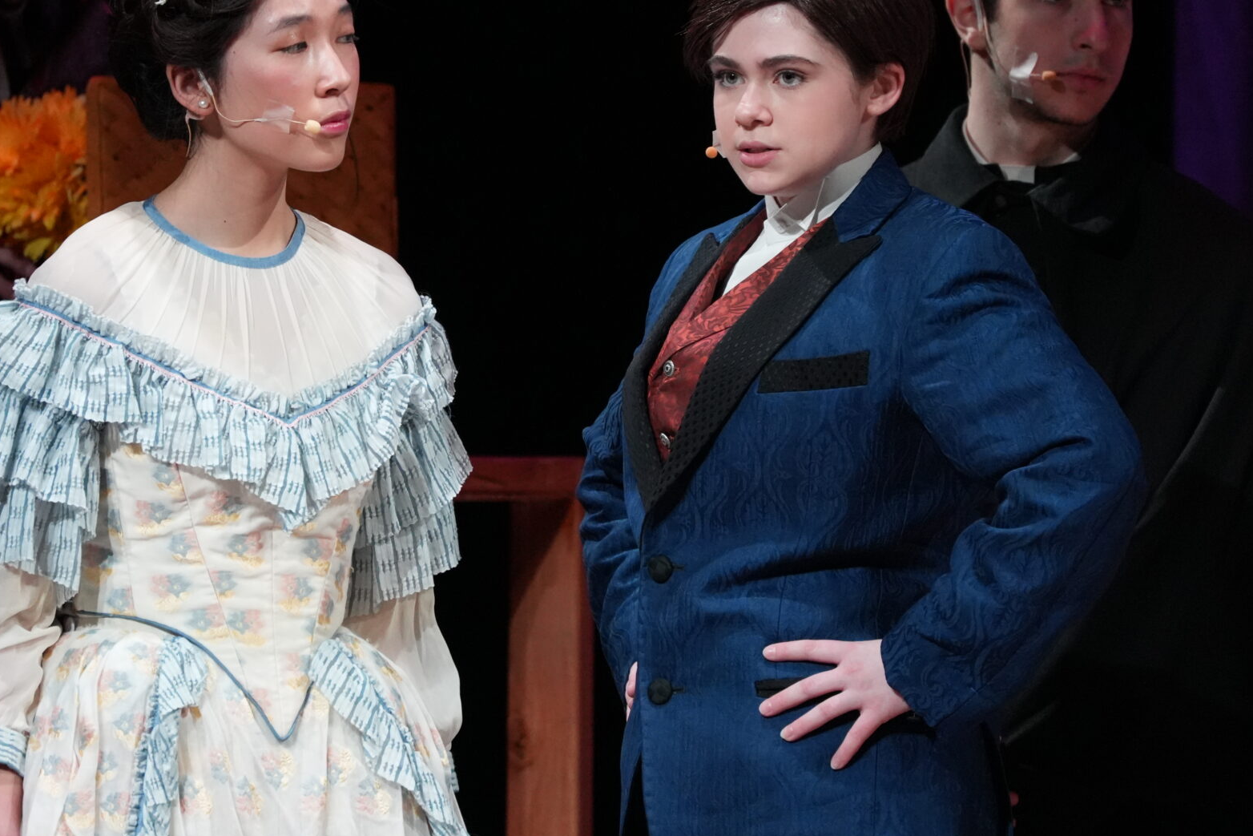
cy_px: 210
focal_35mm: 491
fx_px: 17090
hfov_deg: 4.2
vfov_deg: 2.8
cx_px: 556
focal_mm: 300
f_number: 6.3
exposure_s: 1/320
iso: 5000
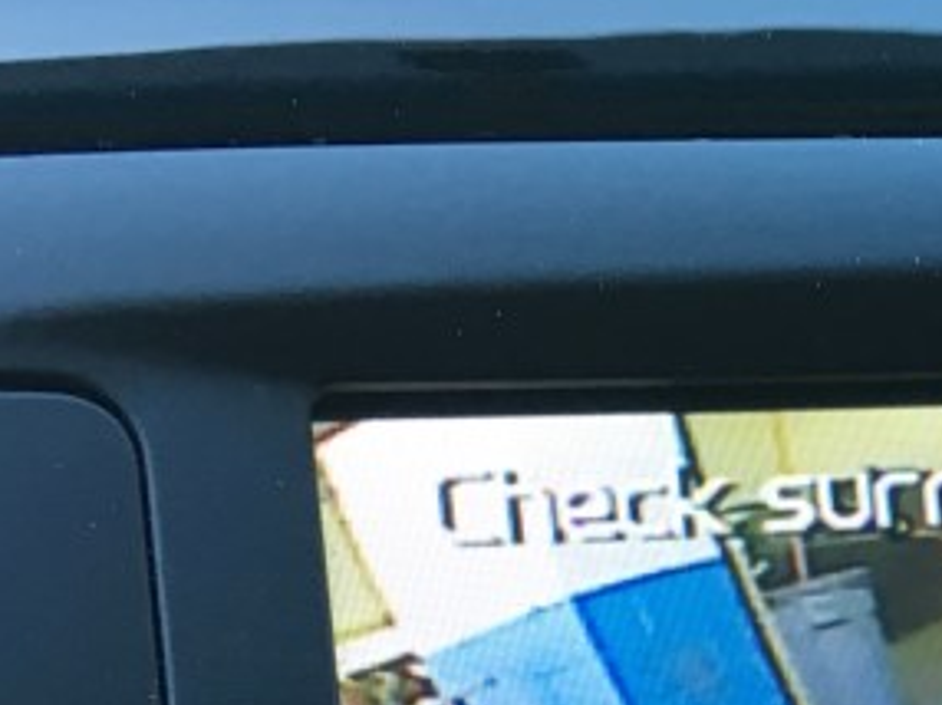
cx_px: 1123
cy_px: 995
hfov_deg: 18.0
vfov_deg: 13.5
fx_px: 2828
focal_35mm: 104
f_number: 2.2
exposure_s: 1/30
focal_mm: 4.15
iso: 32
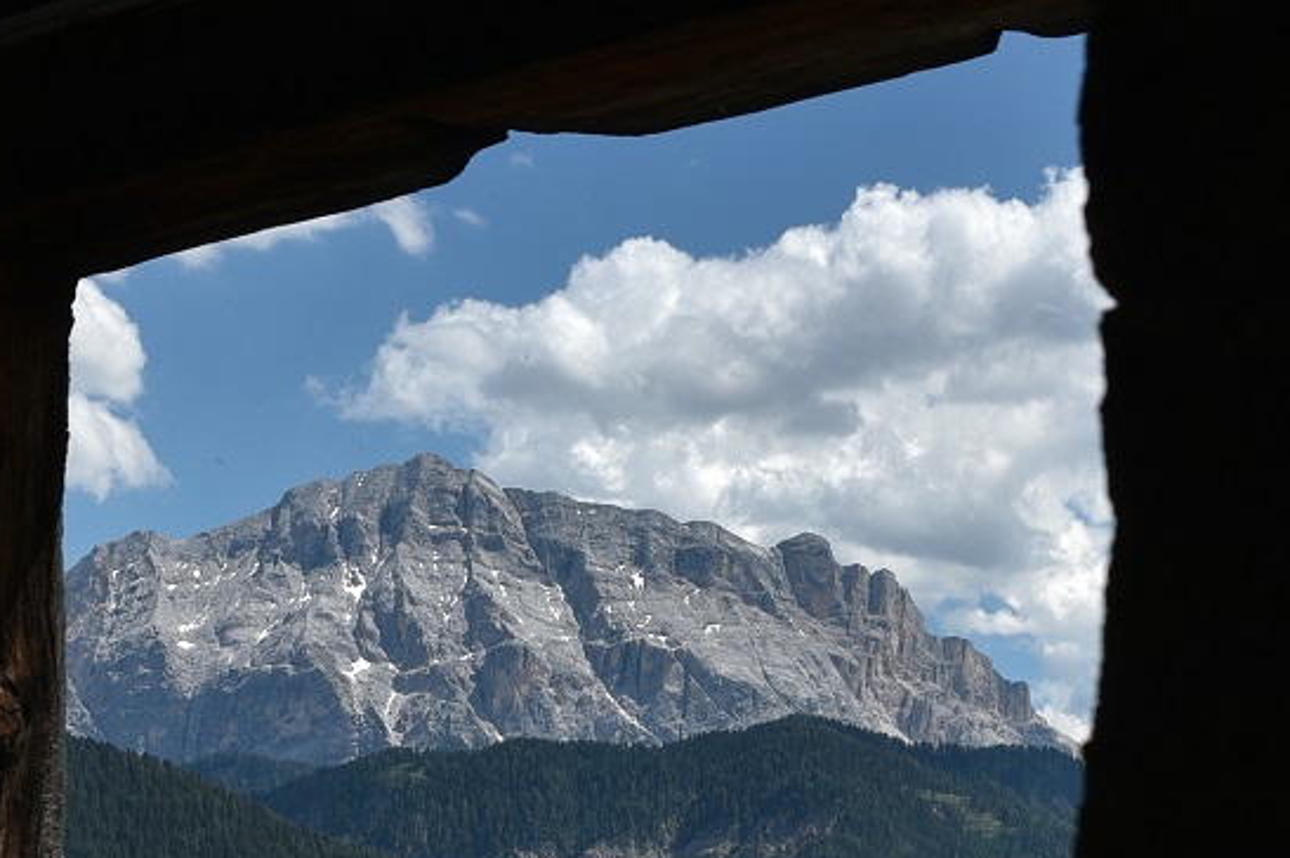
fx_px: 2936
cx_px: 578
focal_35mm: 82
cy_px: 1049
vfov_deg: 15.9
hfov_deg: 24.8
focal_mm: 28
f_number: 8
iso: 200
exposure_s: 1/800
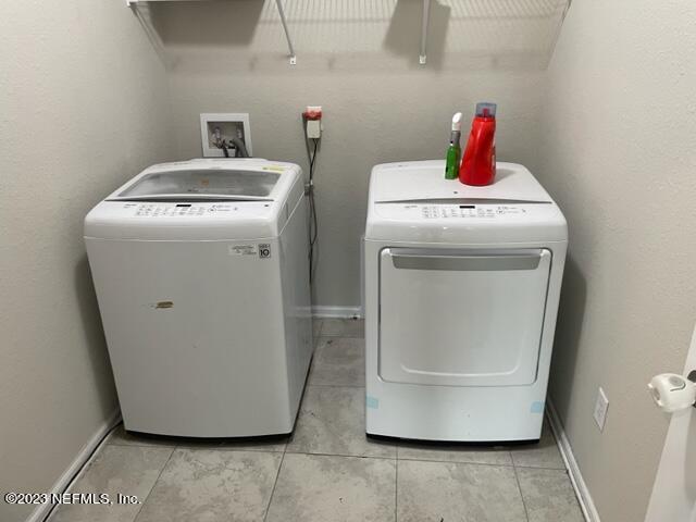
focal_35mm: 26
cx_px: 348
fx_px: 523
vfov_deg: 53.1
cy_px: 261
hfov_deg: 67.3
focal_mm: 4.2
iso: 200
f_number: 1.6
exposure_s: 1/60
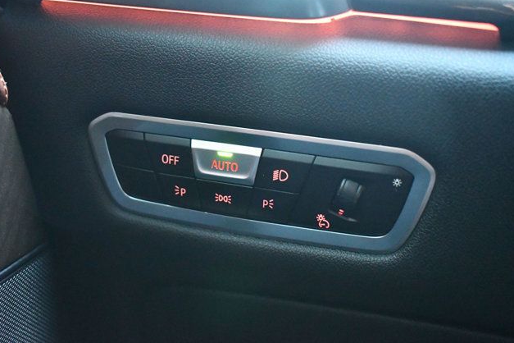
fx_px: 700
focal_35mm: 49
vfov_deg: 27.5
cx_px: 255
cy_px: 170
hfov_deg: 40.3
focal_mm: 32
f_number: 4.5
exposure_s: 1/25
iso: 12800
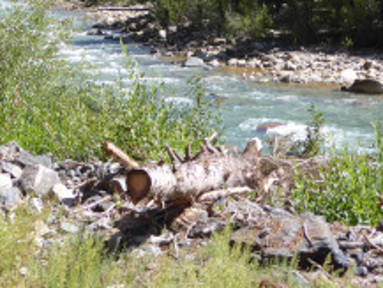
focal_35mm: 99
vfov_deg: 14.6
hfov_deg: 19.0
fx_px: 1096
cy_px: -20
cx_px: -48
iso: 100
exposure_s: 1/400
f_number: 3.9
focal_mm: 7.4
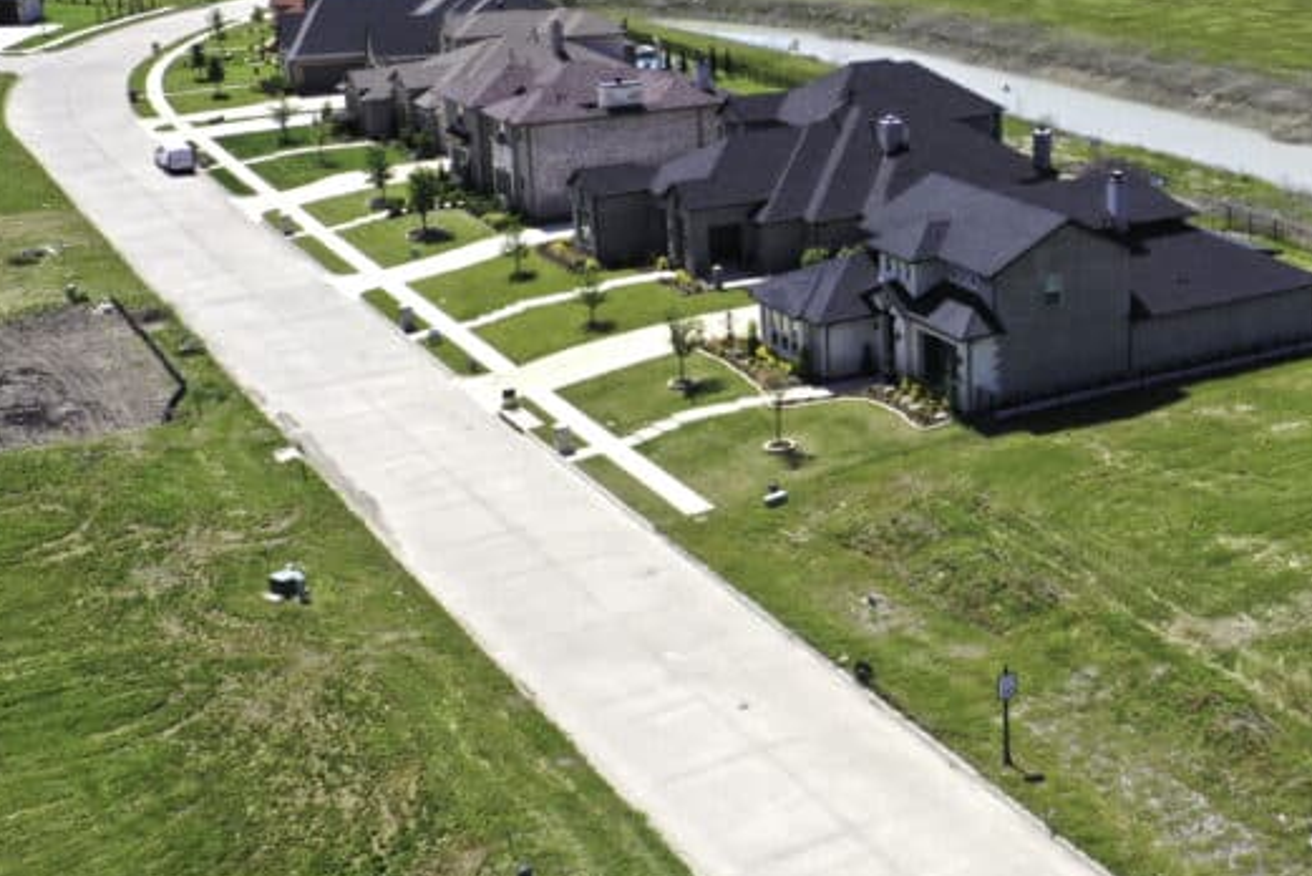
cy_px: 223
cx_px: 1151
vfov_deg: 24.4
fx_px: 2005
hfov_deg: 34.4
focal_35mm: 55
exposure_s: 1/500
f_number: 5.6
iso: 100
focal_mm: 10.26
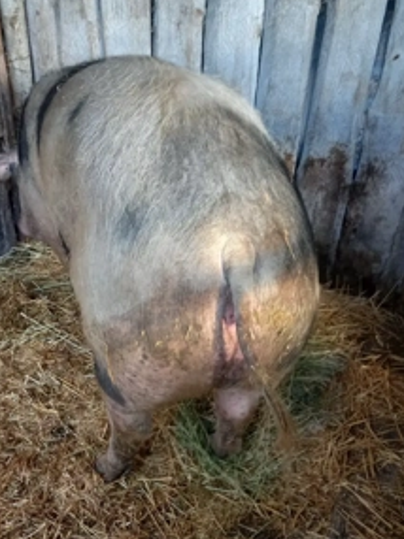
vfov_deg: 52.0
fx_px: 545
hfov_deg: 40.3
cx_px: 149
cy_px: 341
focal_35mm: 35
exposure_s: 1/40
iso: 160
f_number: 2
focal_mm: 4.6
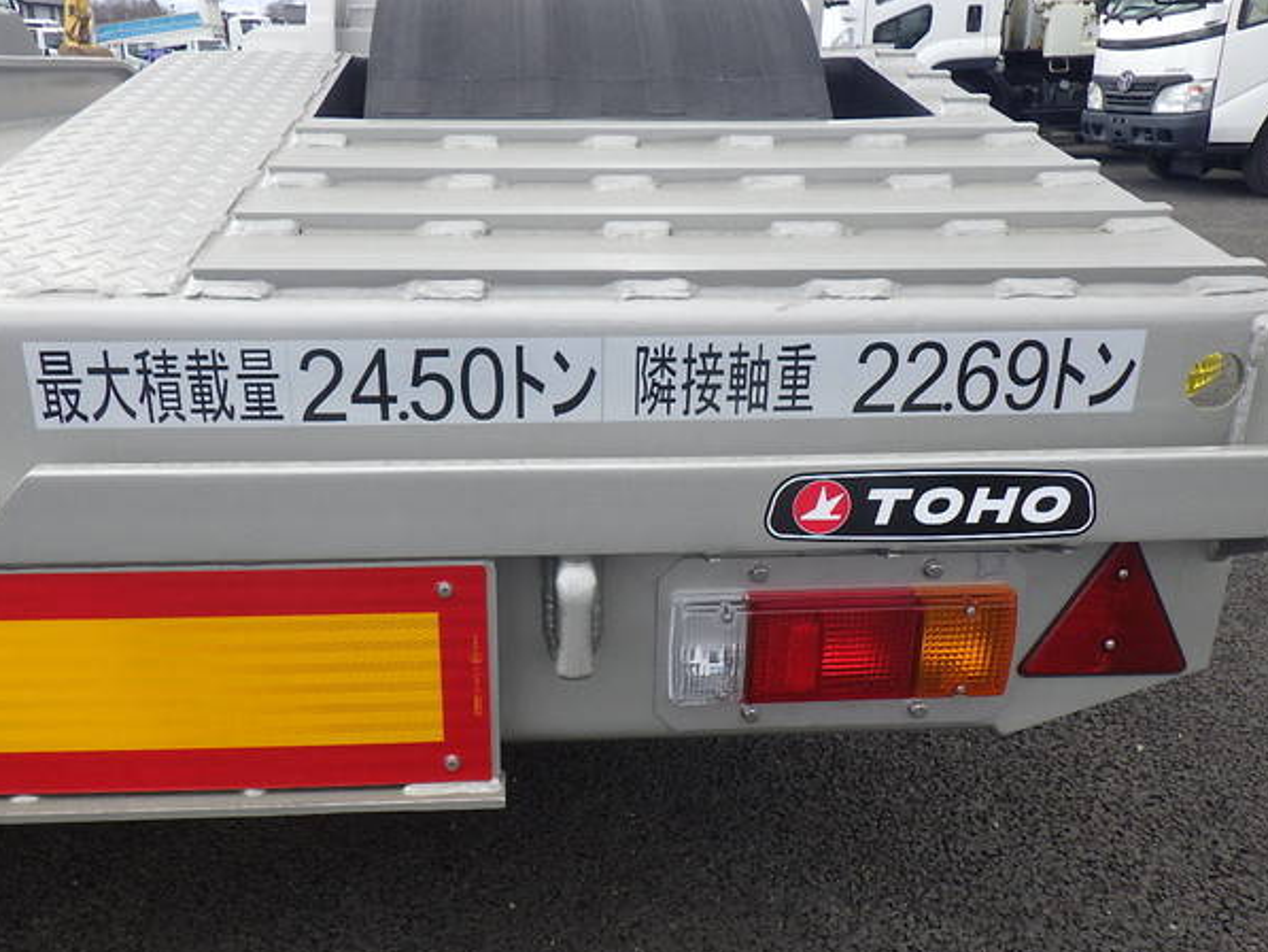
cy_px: 508
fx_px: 1099
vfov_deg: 46.8
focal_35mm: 30
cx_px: 601
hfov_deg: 59.9
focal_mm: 5
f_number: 4.2
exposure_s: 1/320
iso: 125
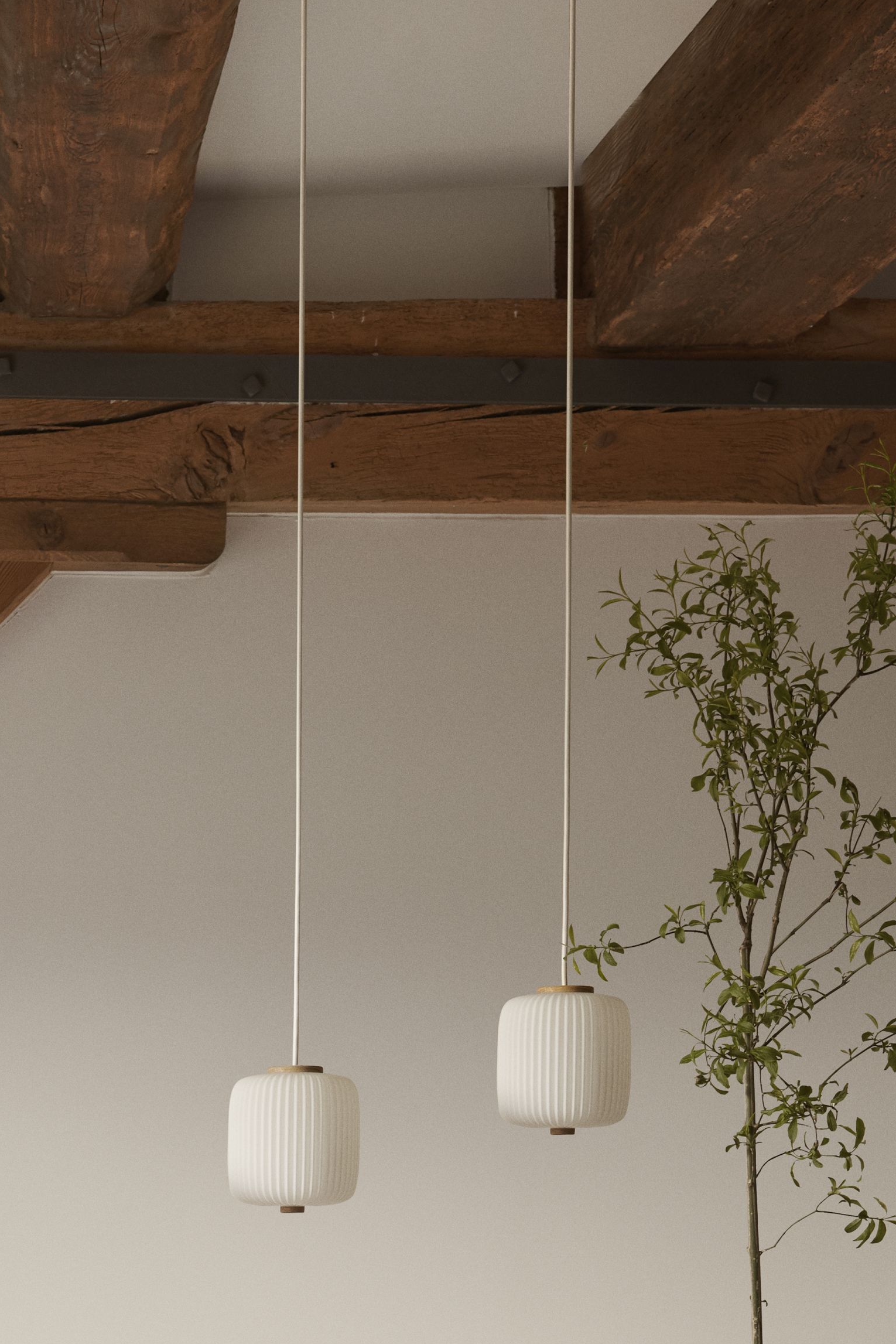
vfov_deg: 21.6
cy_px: 1256
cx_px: 127
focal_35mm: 92
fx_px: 3433
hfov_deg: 14.7
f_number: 7.1
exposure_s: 1/10
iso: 250
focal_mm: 35
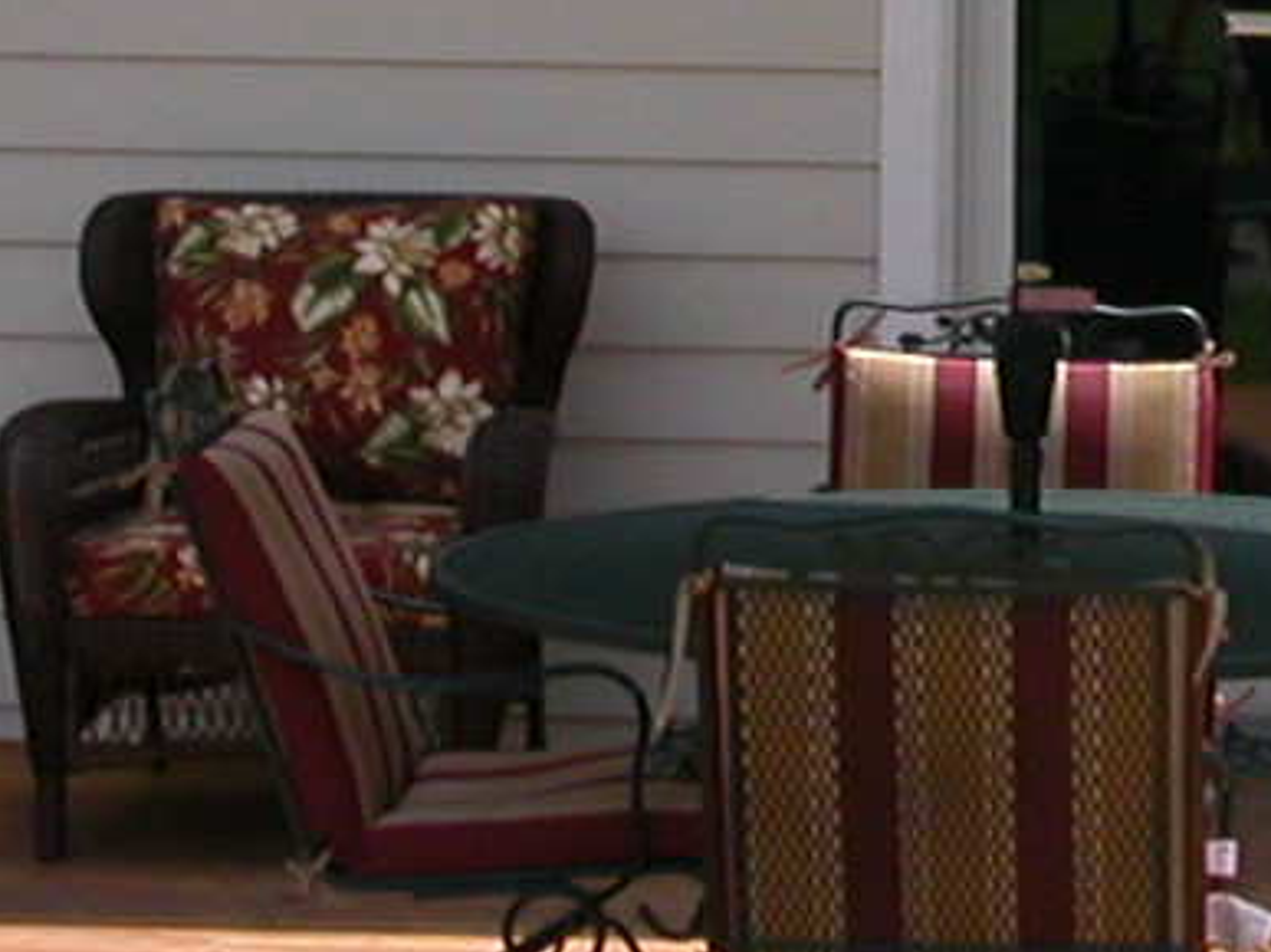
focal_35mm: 153
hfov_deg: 12.6
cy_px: 279
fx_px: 5616
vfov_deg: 9.7
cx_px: 1465
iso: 100
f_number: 4.5
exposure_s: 1/456
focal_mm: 5.6
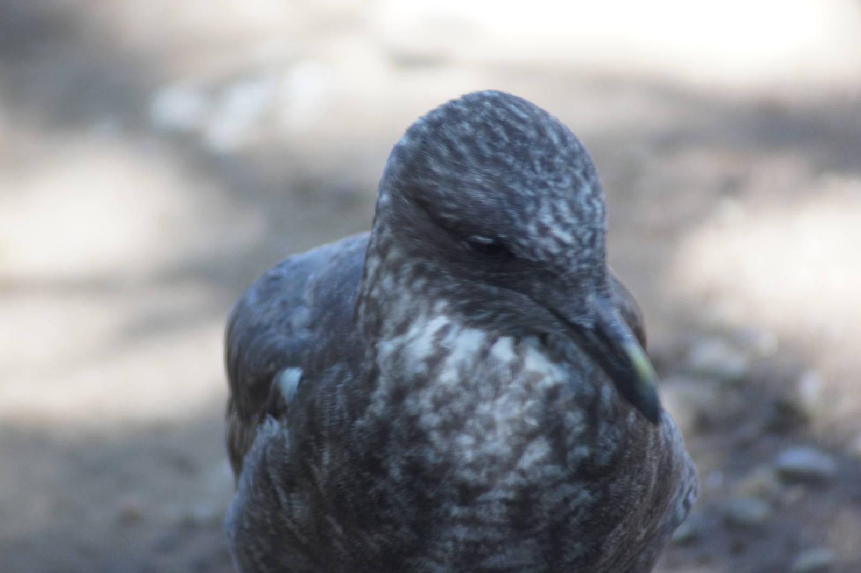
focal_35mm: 450
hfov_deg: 4.6
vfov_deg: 3.1
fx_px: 10756
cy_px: 286
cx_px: 430
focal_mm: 300
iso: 800
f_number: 5.6
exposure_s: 1/125
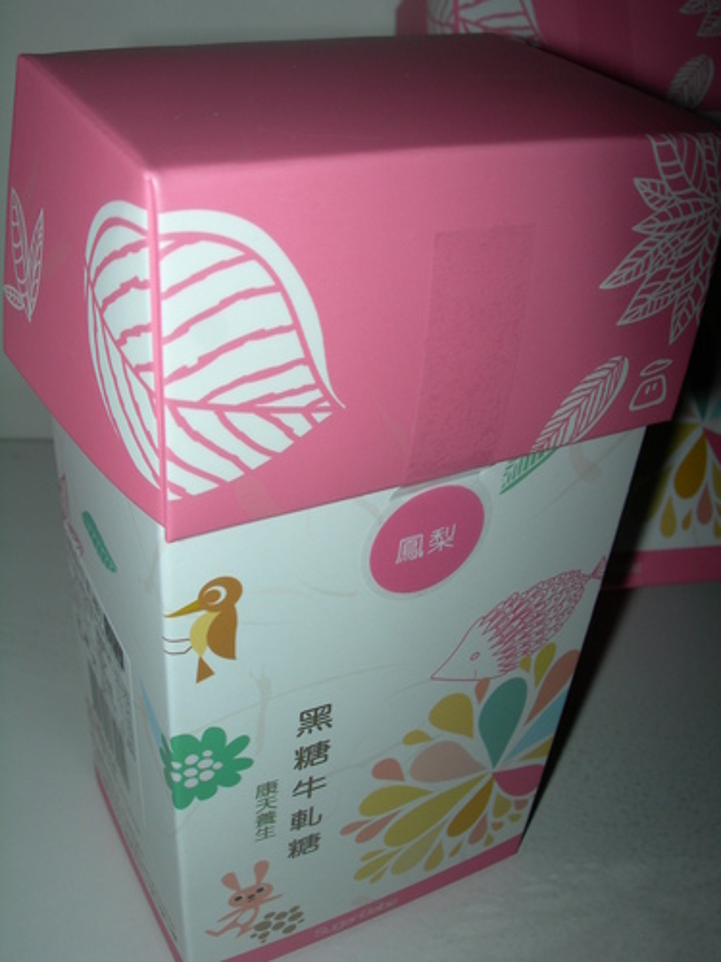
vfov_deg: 49.0
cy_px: 481
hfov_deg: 37.7
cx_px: 360
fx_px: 1055
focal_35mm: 38
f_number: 4.8
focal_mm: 7.8
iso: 50
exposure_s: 1/60.1
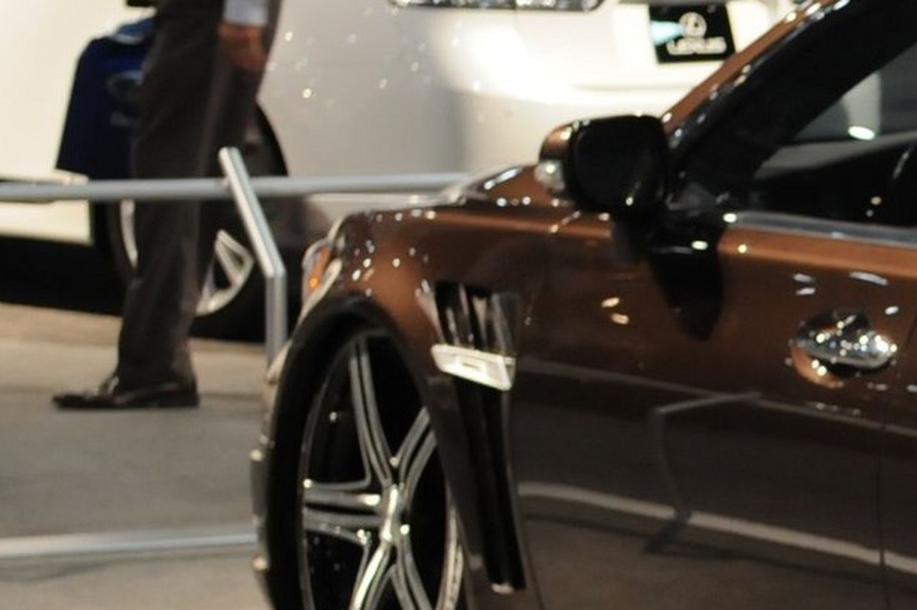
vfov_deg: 6.9
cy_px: 505
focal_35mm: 197
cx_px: 1670
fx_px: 5014
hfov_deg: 9.9
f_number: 4.8
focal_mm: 32
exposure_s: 1/80
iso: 800
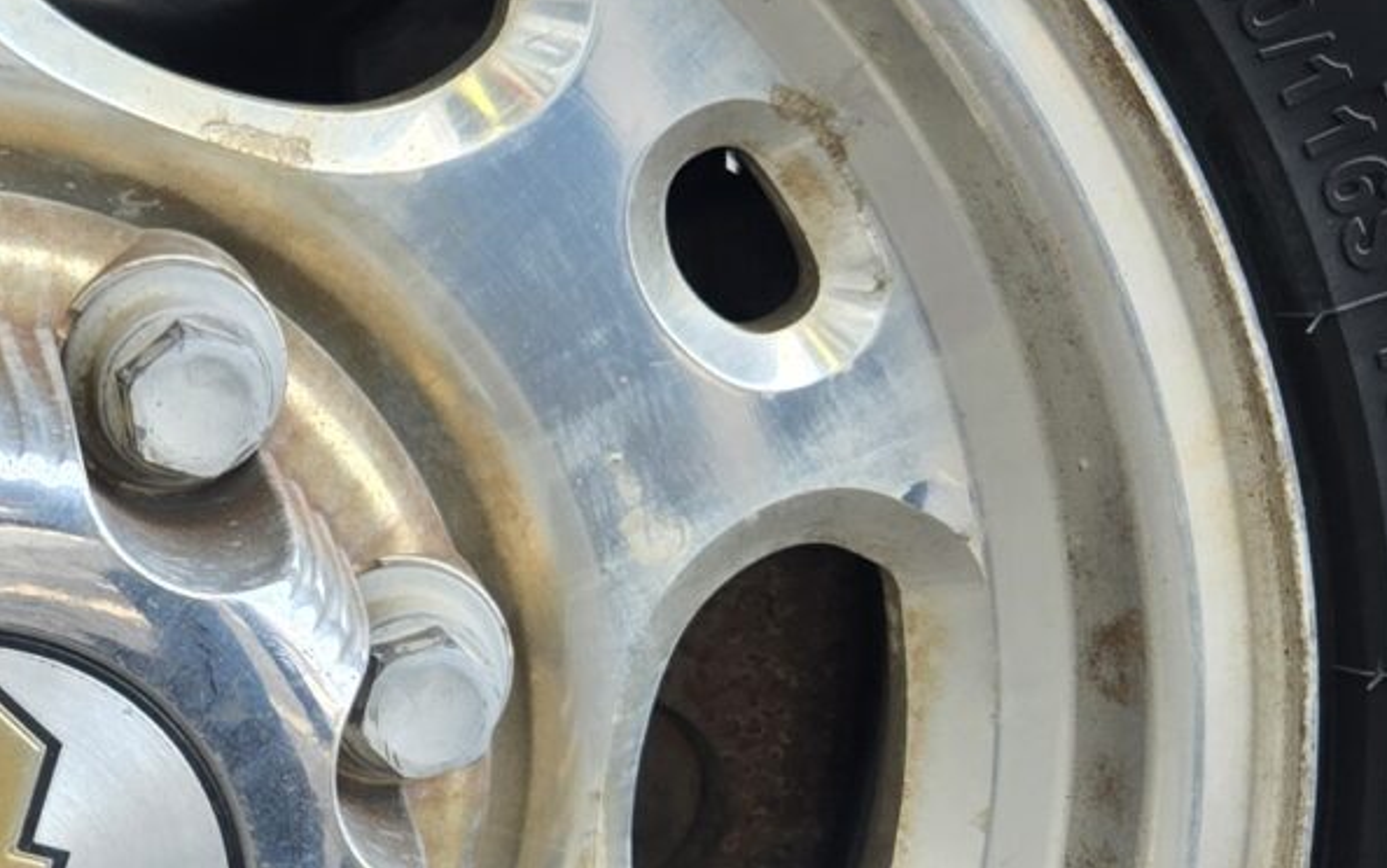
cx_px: -304
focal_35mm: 105
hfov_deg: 18.7
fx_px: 3971
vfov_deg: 12.4
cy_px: 646
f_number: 1.8
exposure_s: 1/180
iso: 64
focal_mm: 5.4
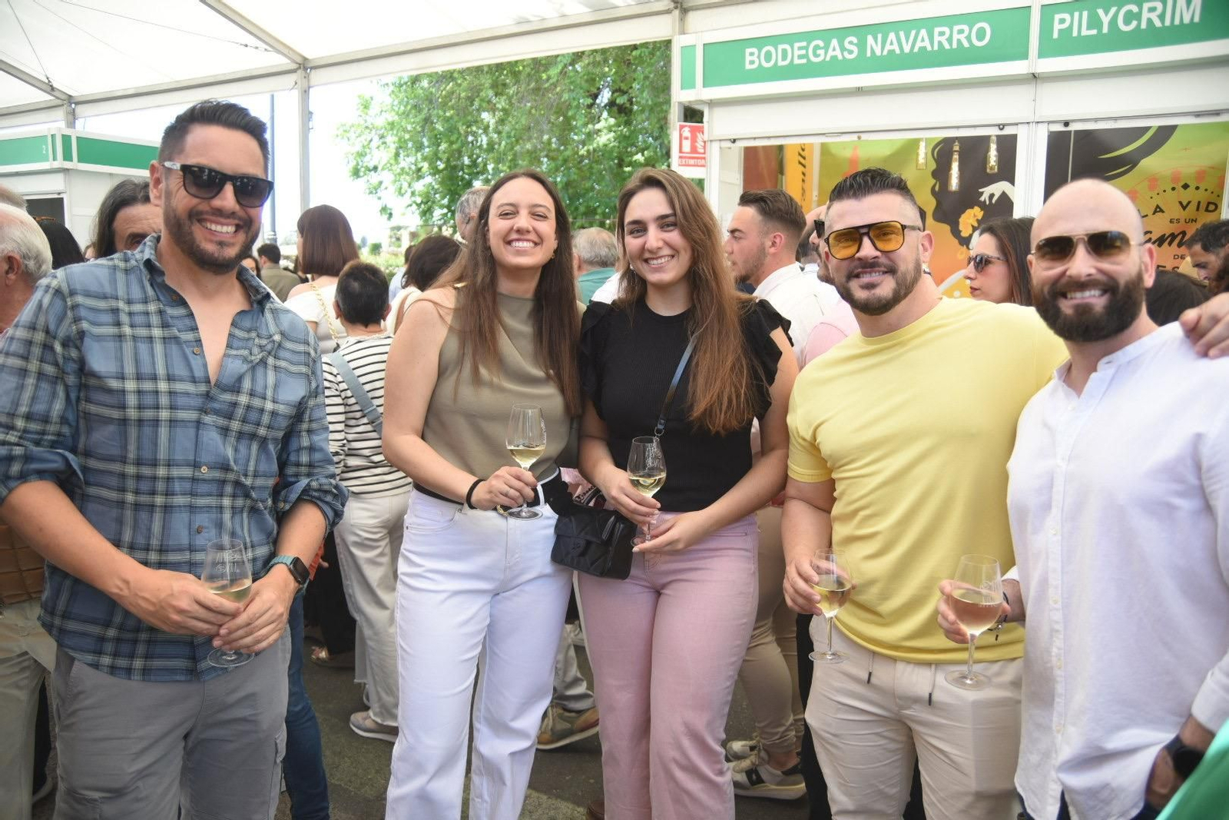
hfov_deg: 63.7
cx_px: 614
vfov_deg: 45.0
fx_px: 990
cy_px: 410
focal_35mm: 29
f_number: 5.6
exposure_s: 1/320
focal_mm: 29
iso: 400
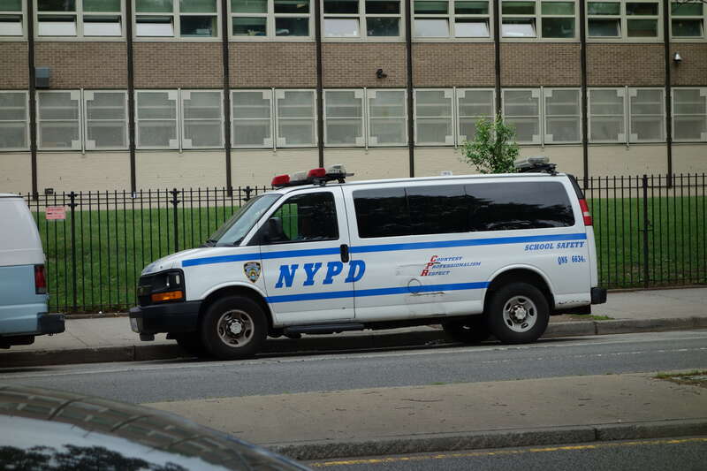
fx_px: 1963
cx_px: 354
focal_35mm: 100
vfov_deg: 13.7
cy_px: 236
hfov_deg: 20.4
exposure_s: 1/250
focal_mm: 37.1
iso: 160
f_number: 4.9
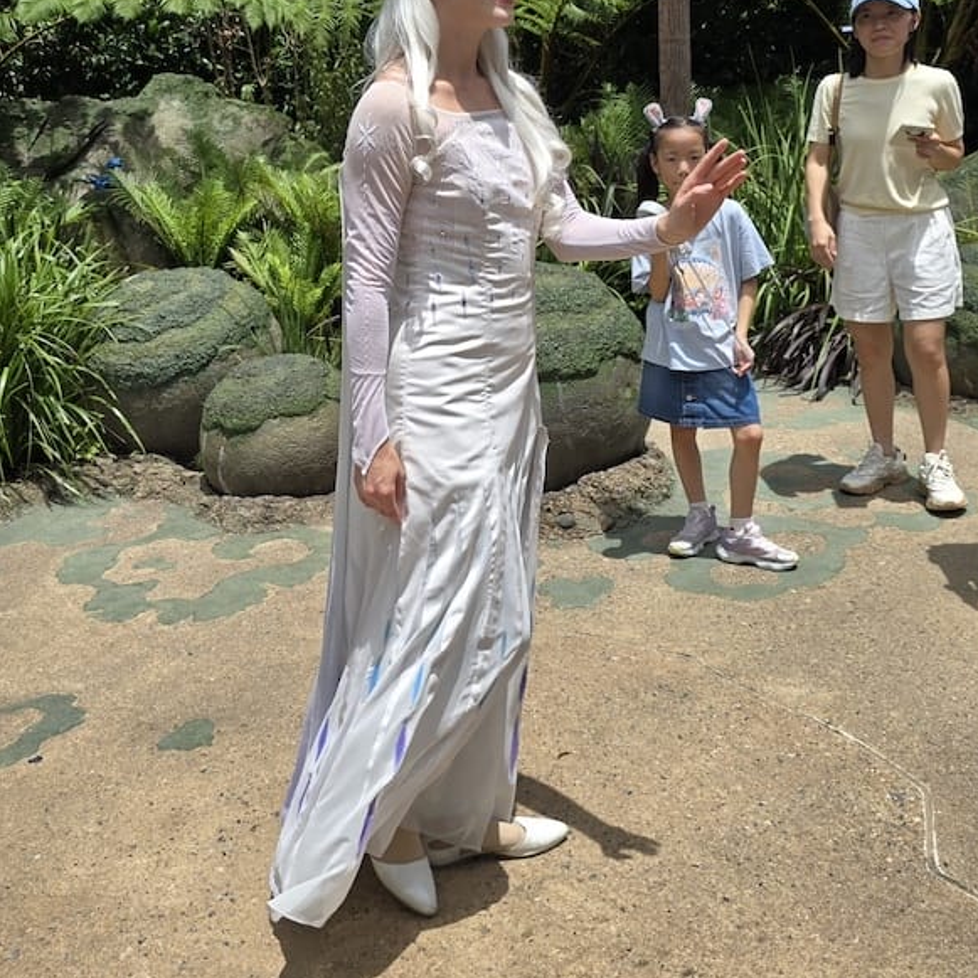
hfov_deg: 57.3
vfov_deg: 56.9
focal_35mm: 28
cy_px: 396
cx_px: 502
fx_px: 895
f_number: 1.7
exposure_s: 1/1250
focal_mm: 6.3
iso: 12
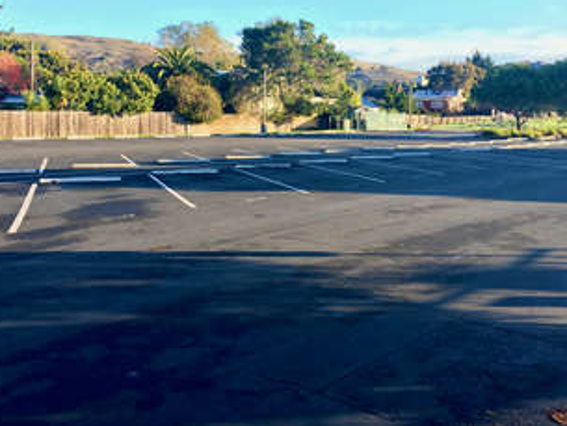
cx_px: 299
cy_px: 151
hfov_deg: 48.9
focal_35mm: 38
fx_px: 623
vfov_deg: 37.4
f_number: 2.2
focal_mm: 4.15
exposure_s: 1/190
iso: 25
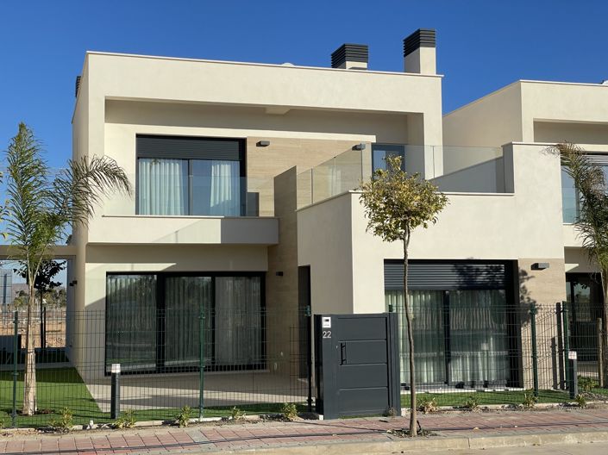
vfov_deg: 28.0
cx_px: 304
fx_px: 913
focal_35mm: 52
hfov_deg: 36.8
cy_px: 228
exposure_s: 1/2817
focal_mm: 6
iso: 25
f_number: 2
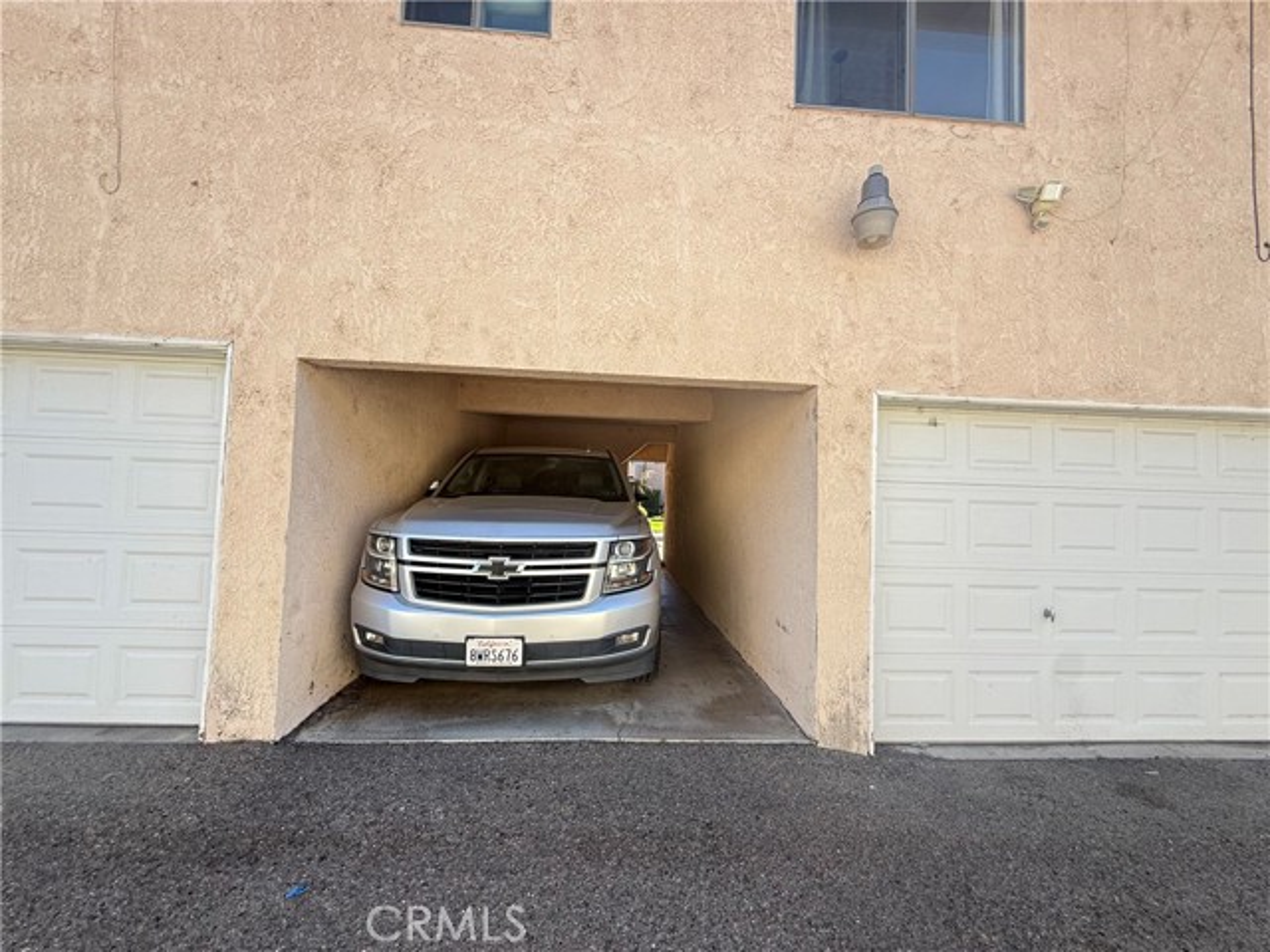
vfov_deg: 85.7
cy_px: 476
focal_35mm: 14
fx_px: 514
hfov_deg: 102.1
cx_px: 635
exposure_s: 1/252
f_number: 2.2
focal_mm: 2.22
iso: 50
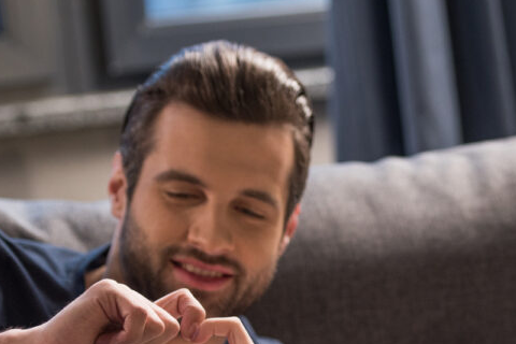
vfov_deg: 6.4
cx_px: 366
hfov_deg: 9.6
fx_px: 3081
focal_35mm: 215
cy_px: 333
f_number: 2.8
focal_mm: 86
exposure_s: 1/80
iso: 640
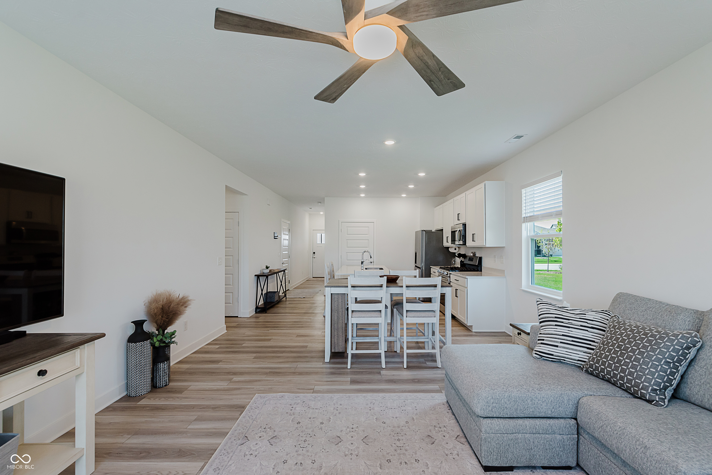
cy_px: 238
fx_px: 297
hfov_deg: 100.4
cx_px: 356
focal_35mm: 15
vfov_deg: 77.4
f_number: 5.6
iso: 320
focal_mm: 15
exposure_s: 1/125
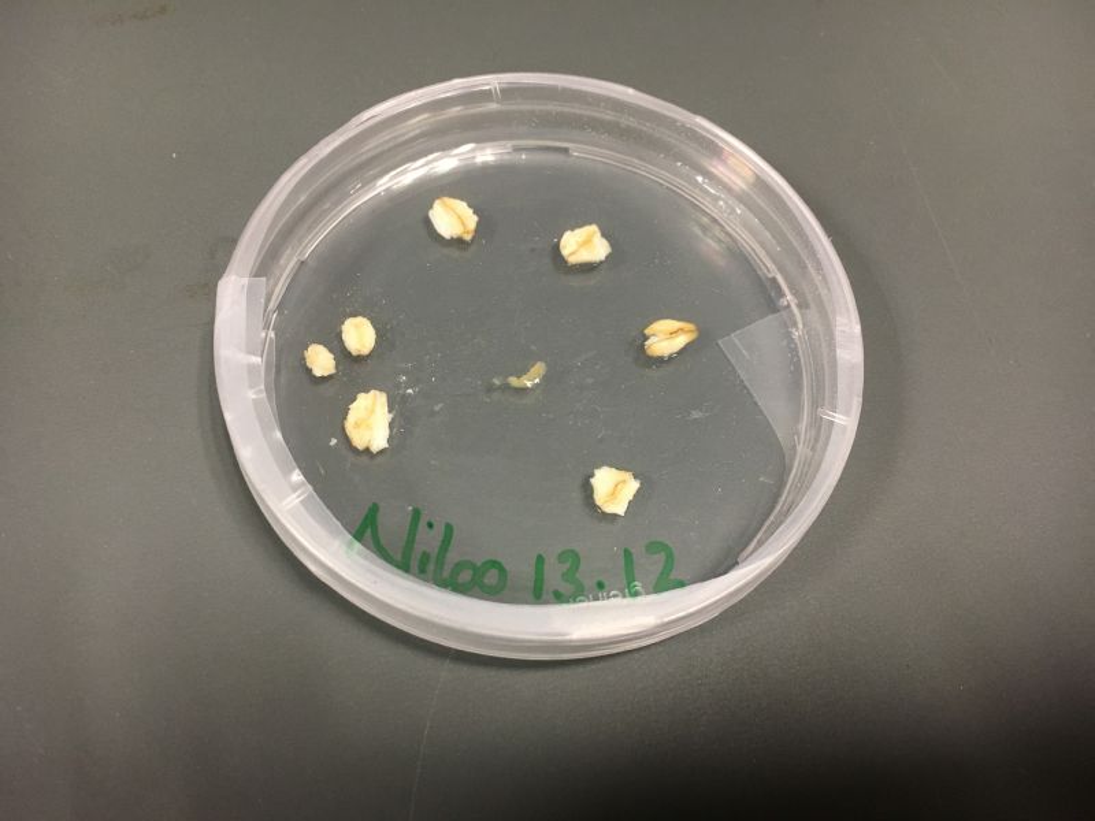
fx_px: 917
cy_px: 410
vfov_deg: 48.2
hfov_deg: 61.7
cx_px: 548
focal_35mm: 29
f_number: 2.2
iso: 160
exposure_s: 1/33
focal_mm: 4.15
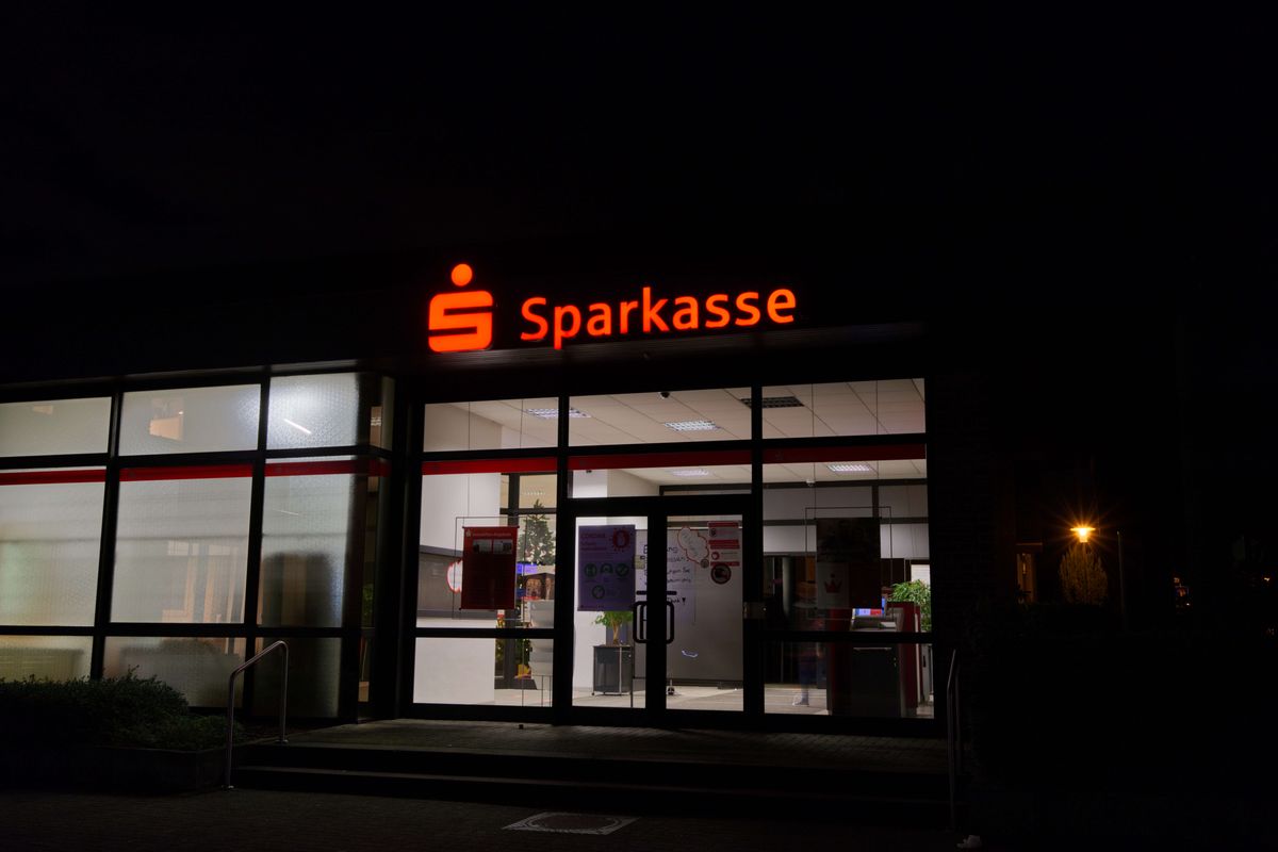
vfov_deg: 37.9
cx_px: 639
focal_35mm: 35
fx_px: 1242
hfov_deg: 54.4
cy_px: 426
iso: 100
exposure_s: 1/2.5
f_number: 8
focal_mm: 35
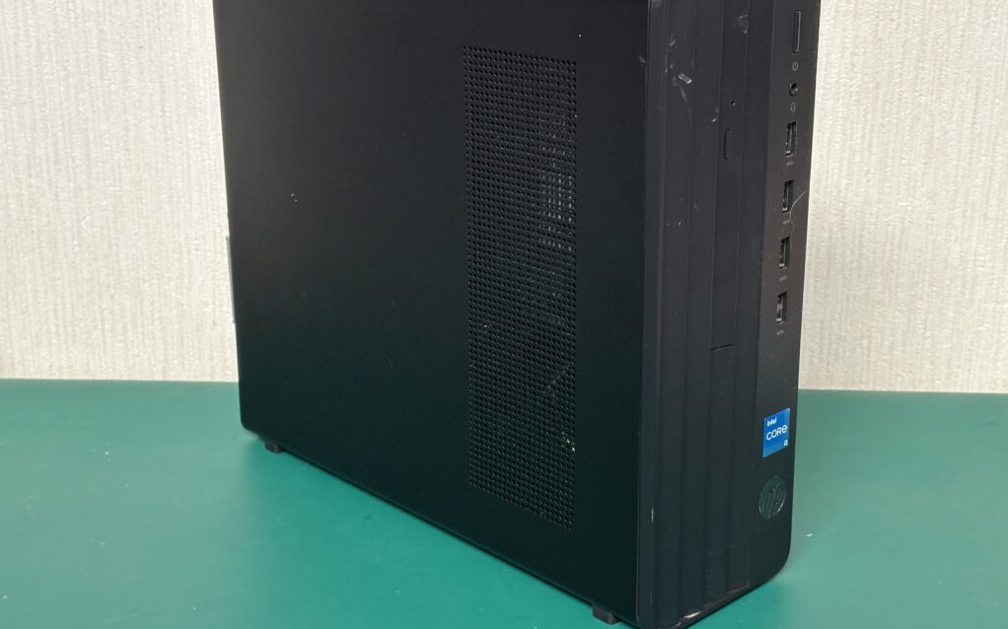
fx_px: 1401
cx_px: 504
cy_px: 265
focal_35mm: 51
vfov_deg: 25.3
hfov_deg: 39.6
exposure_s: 1/25
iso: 400
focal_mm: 6.86
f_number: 1.78
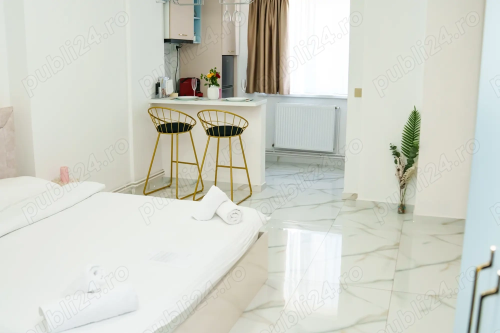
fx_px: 500
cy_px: 166
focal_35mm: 36
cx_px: 250
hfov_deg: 53.1
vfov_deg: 36.8
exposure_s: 1/200
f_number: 3.5
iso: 2000
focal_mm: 24
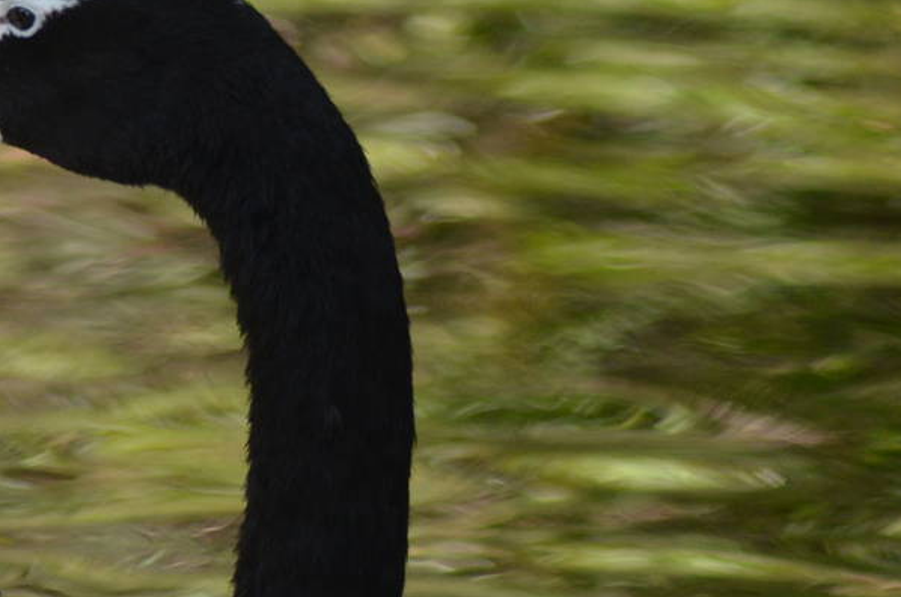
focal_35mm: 682
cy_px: 155
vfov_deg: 2.0
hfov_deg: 3.0
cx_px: 190
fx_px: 17033
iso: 800
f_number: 4.5
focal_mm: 170
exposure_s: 1/1000
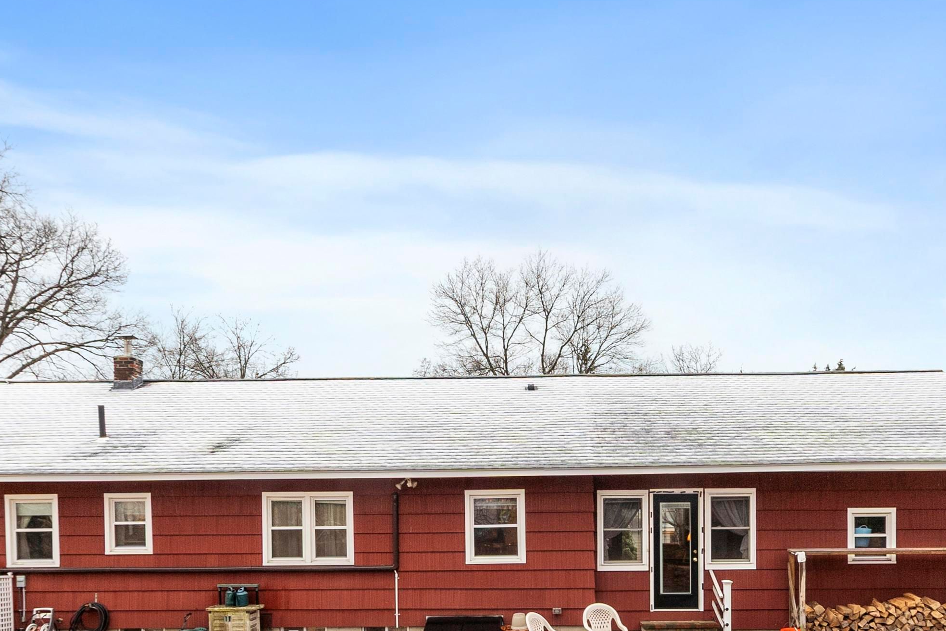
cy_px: 532
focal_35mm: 30
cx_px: 527
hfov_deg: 61.8
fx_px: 788
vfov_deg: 41.2
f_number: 8
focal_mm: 10
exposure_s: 1/60
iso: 250
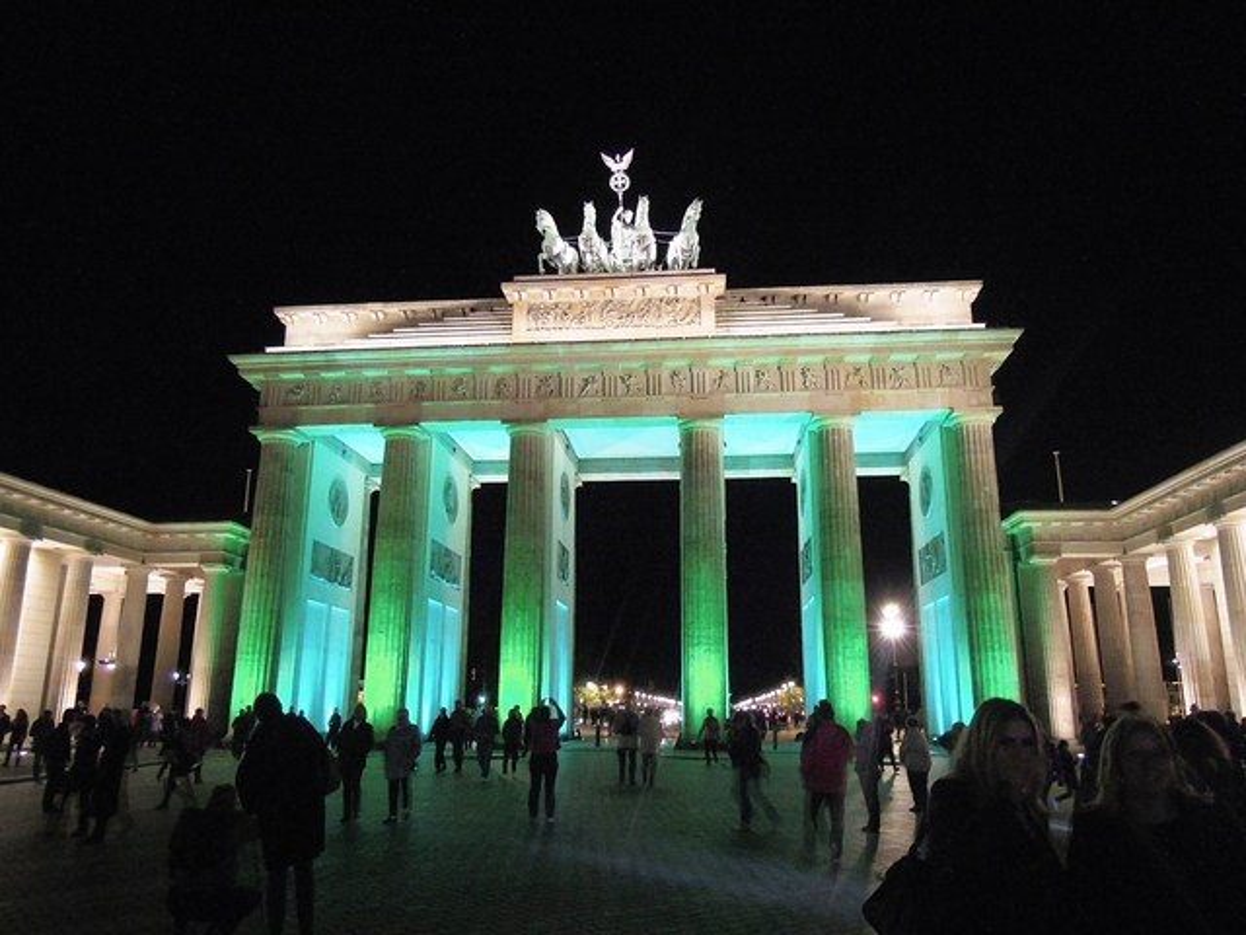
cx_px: 623
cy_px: 468
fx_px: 864
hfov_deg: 71.6
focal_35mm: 24
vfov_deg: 56.8
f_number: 2.2
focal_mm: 4.3
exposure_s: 1/30
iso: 800
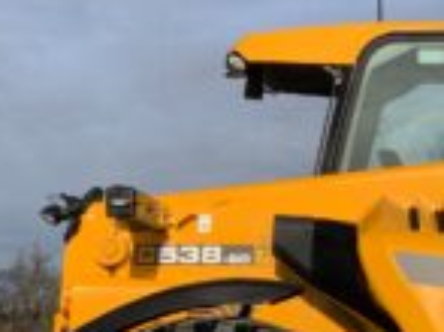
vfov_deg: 11.7
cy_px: 118
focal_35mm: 126
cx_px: 710
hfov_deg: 14.4
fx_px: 1615
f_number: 1.8
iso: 20
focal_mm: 3
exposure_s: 1/2667
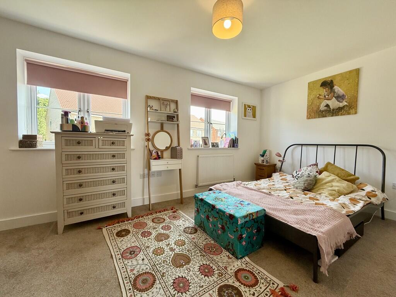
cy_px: 148
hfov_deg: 102.1
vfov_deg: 85.7
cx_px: 198
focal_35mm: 14
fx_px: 160
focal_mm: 2.22
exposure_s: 1/99
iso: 100
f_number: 2.2
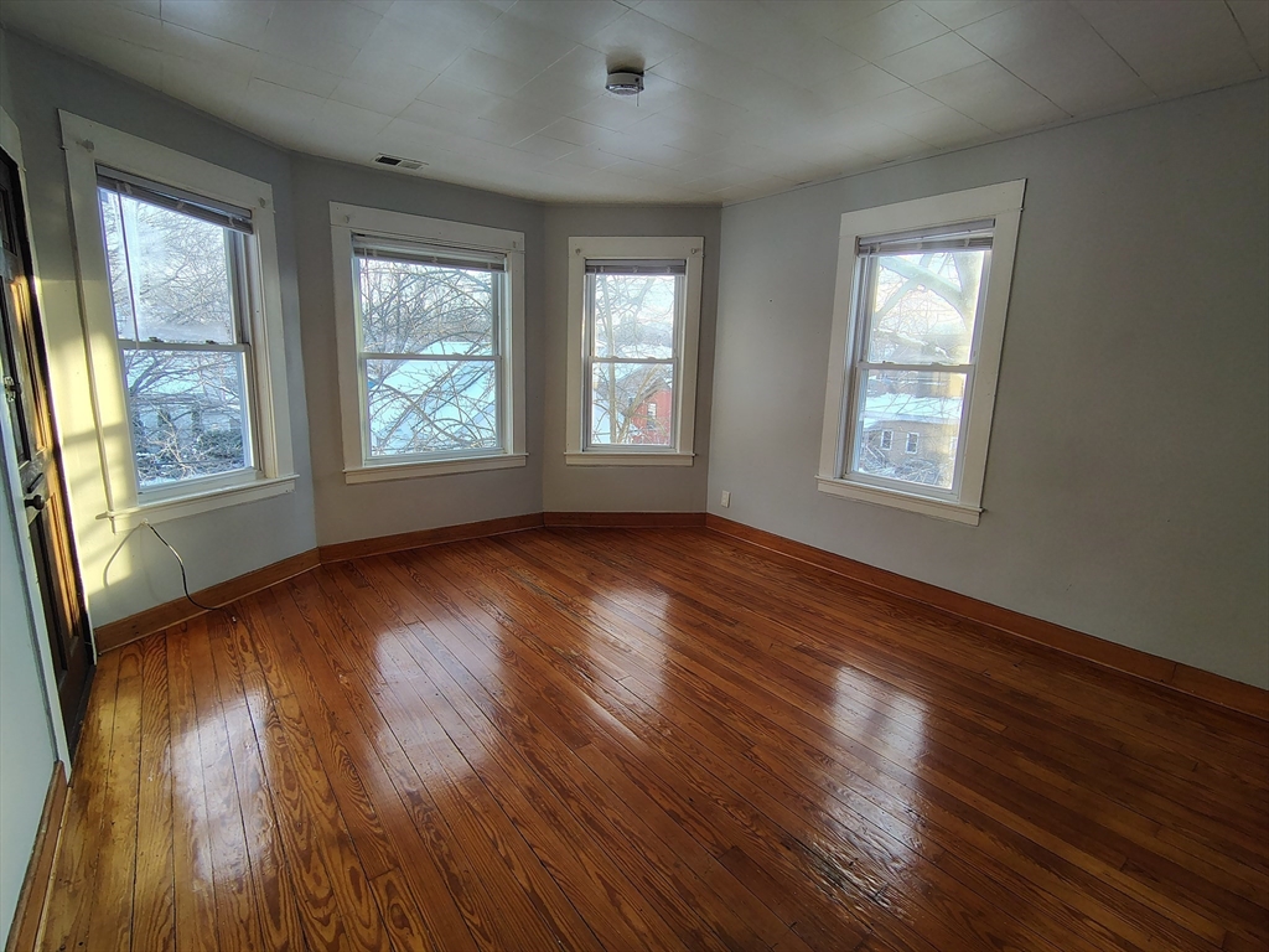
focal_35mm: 16
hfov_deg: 94.5
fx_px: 587
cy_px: 476
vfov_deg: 78.1
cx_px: 634
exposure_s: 1/60
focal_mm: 2.13
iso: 227
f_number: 2.2
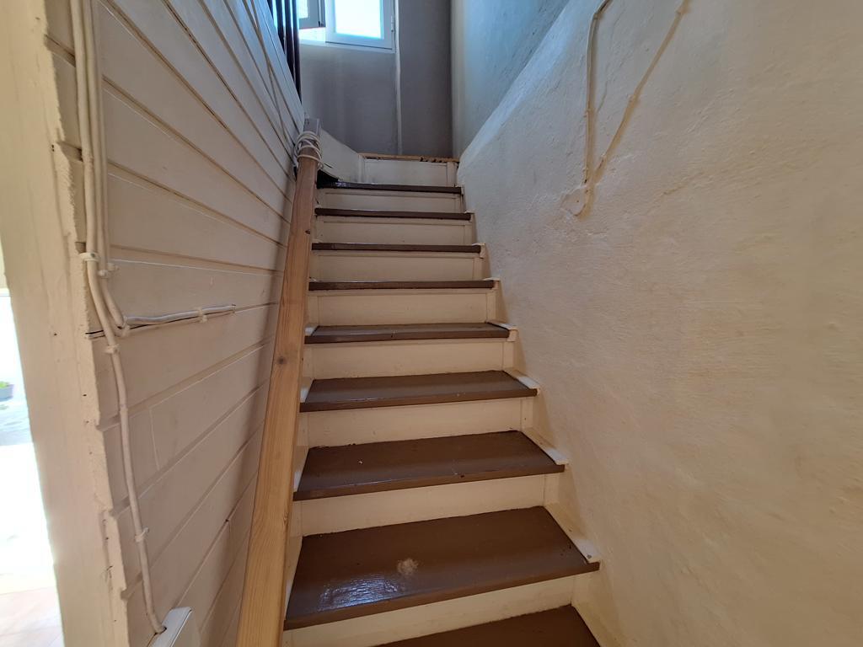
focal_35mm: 13
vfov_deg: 89.9
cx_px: 432
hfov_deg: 106.2
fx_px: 324
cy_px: 324
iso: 100
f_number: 2.2
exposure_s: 1/50
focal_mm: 1.74
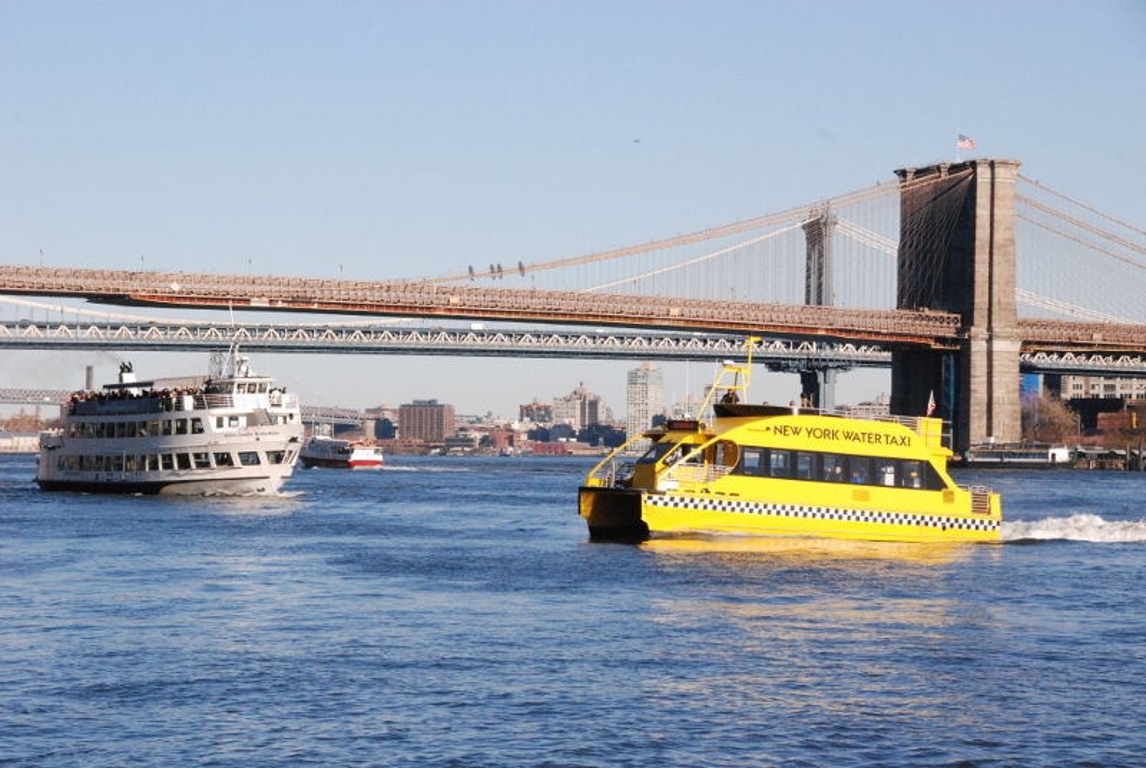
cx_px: 573
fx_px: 3347
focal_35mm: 105
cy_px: 384
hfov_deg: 19.4
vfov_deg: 13.1
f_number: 11
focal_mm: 70
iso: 1600
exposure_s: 1/2000
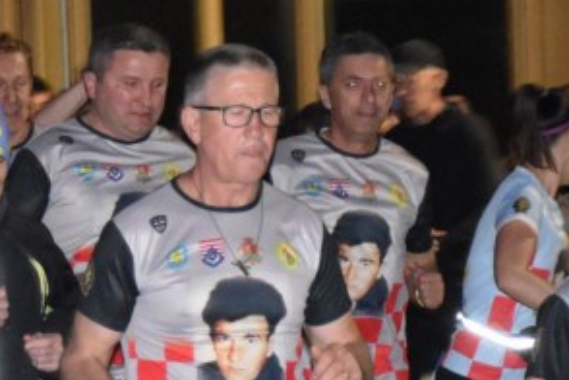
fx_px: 4947
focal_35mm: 313
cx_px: 151
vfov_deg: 4.4
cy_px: 449
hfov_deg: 6.6
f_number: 5
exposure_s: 1/60
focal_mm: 60
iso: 6400
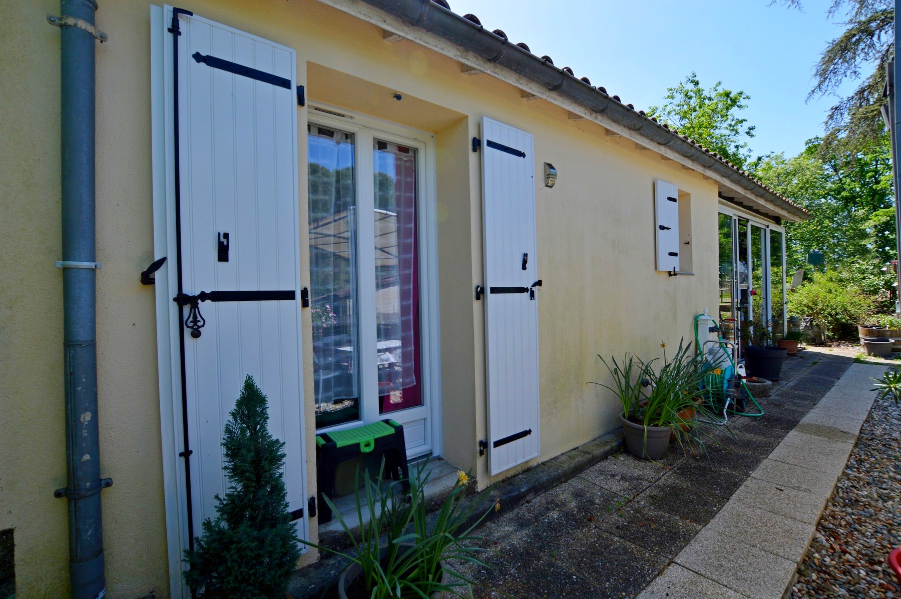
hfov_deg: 100.4
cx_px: 450
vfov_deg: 77.2
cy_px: 300
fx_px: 375
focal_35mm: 15
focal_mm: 10
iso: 100
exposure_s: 1/200
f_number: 7.1
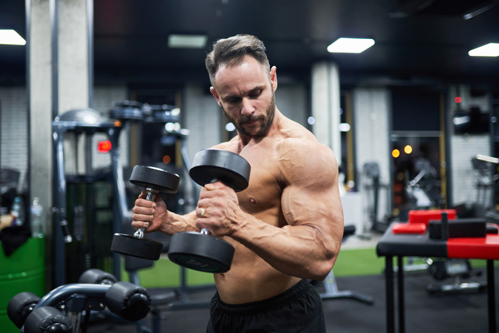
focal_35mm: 35
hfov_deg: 54.4
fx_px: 485
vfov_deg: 37.9
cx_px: 250
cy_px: 166
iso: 640
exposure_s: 1/100
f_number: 1.4
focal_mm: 35
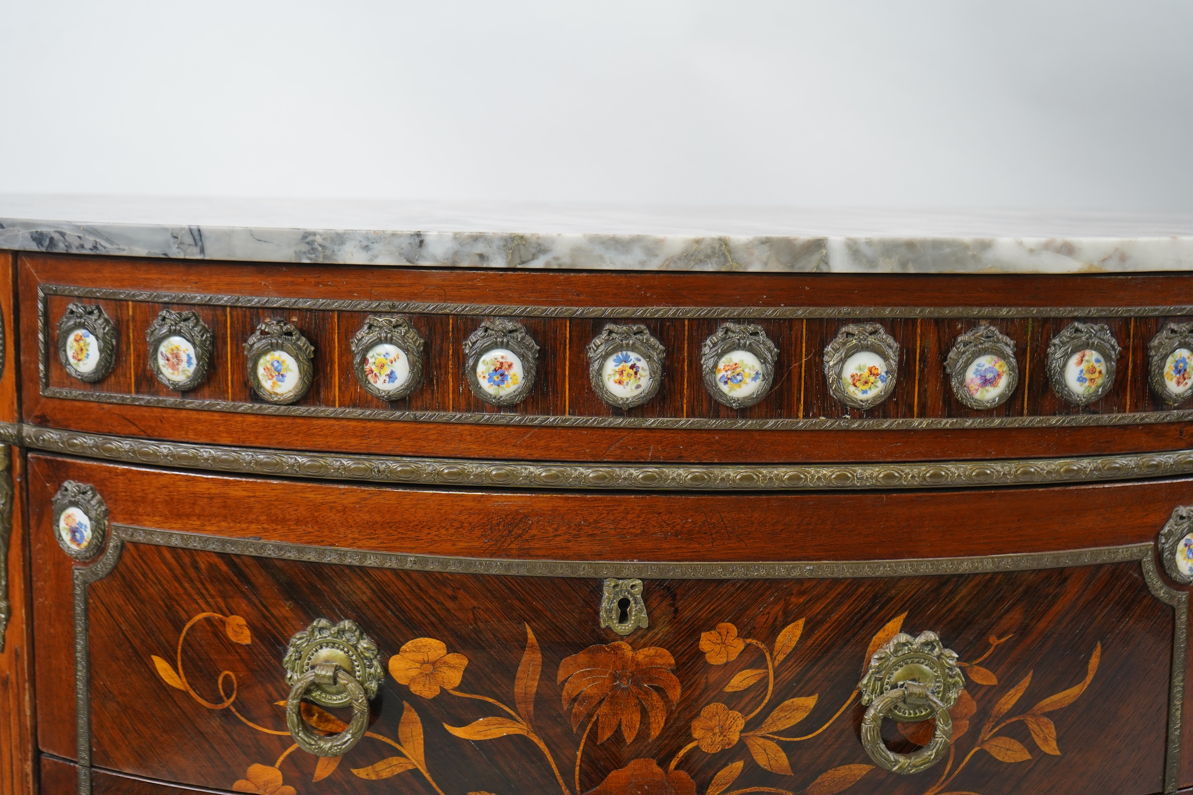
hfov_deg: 41.1
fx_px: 1591
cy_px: 398
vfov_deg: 28.1
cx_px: 596
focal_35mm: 48
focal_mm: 48
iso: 800
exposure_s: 1/80
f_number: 5.6
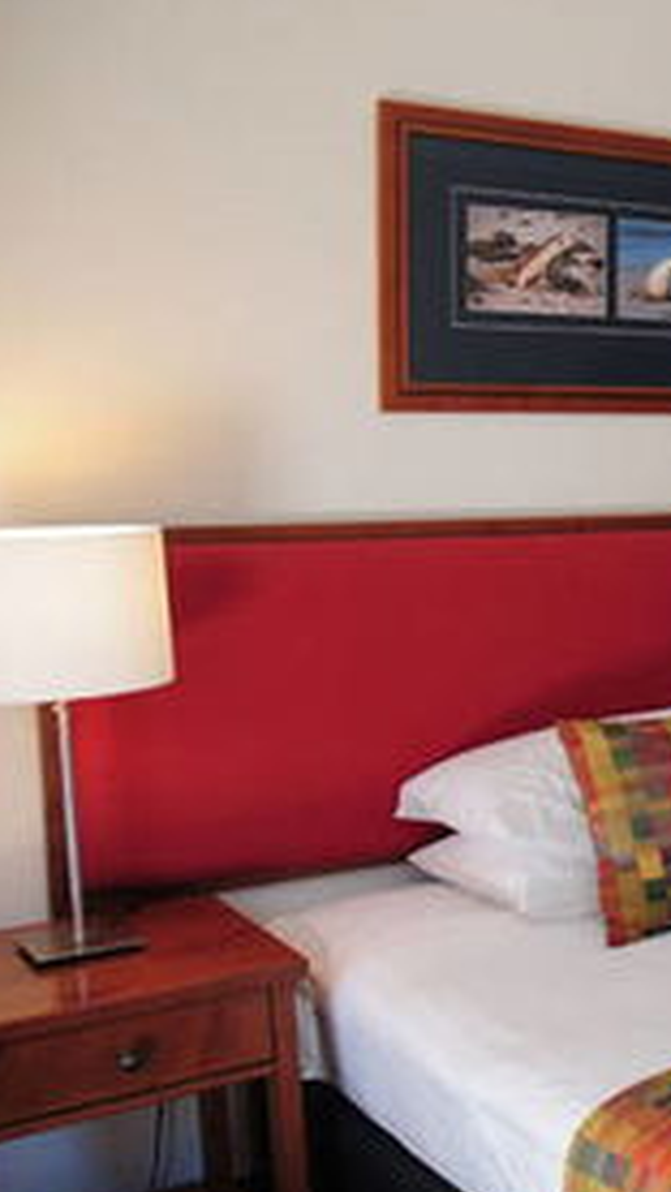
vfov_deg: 42.1
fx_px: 1548
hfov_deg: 21.4
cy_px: 598
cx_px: 942
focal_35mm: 49
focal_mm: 18
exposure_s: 1/60
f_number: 4
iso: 400
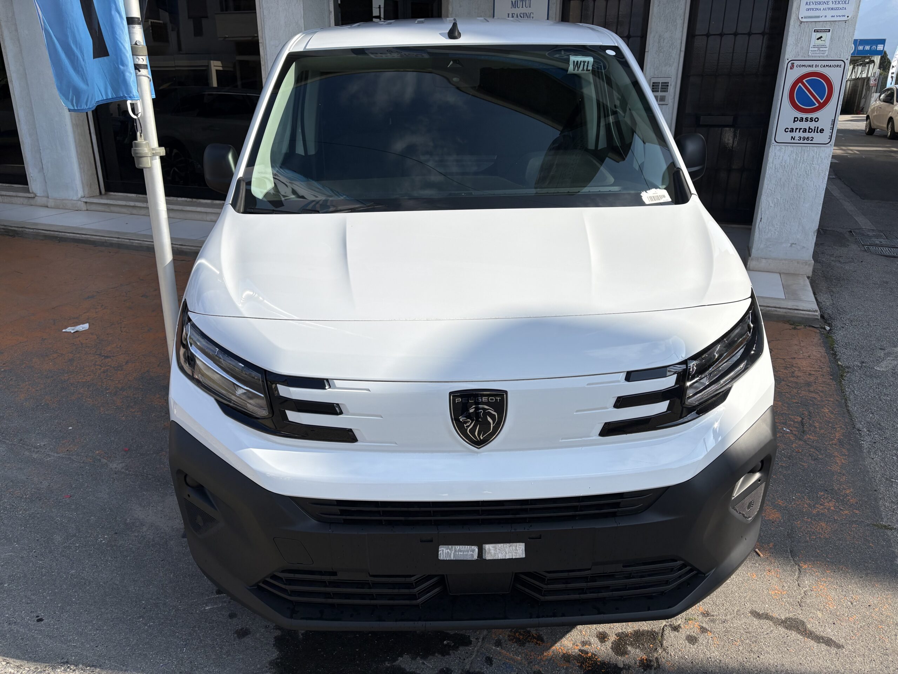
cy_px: 337
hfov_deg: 67.3
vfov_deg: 53.1
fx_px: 674
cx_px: 449
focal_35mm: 26
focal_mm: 5.96
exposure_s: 1/4329
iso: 50
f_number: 1.6
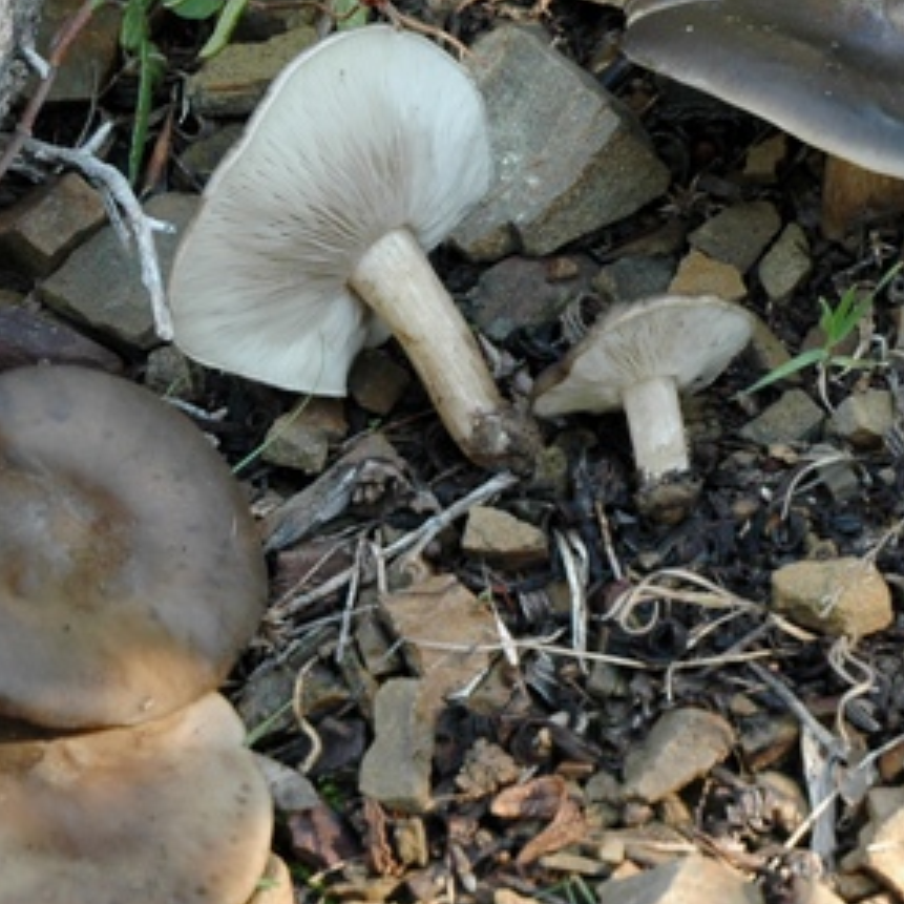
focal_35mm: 125
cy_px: 301
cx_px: 621
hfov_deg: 13.9
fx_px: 3693
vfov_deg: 13.9
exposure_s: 1/30
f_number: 10
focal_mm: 44
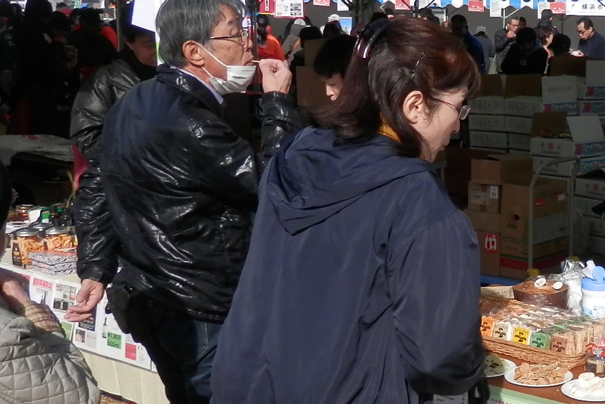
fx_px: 1042
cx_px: 599
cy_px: 271
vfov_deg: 21.8
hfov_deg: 30.2
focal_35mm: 62
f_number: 8.7
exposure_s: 1/160
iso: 80
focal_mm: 4.5
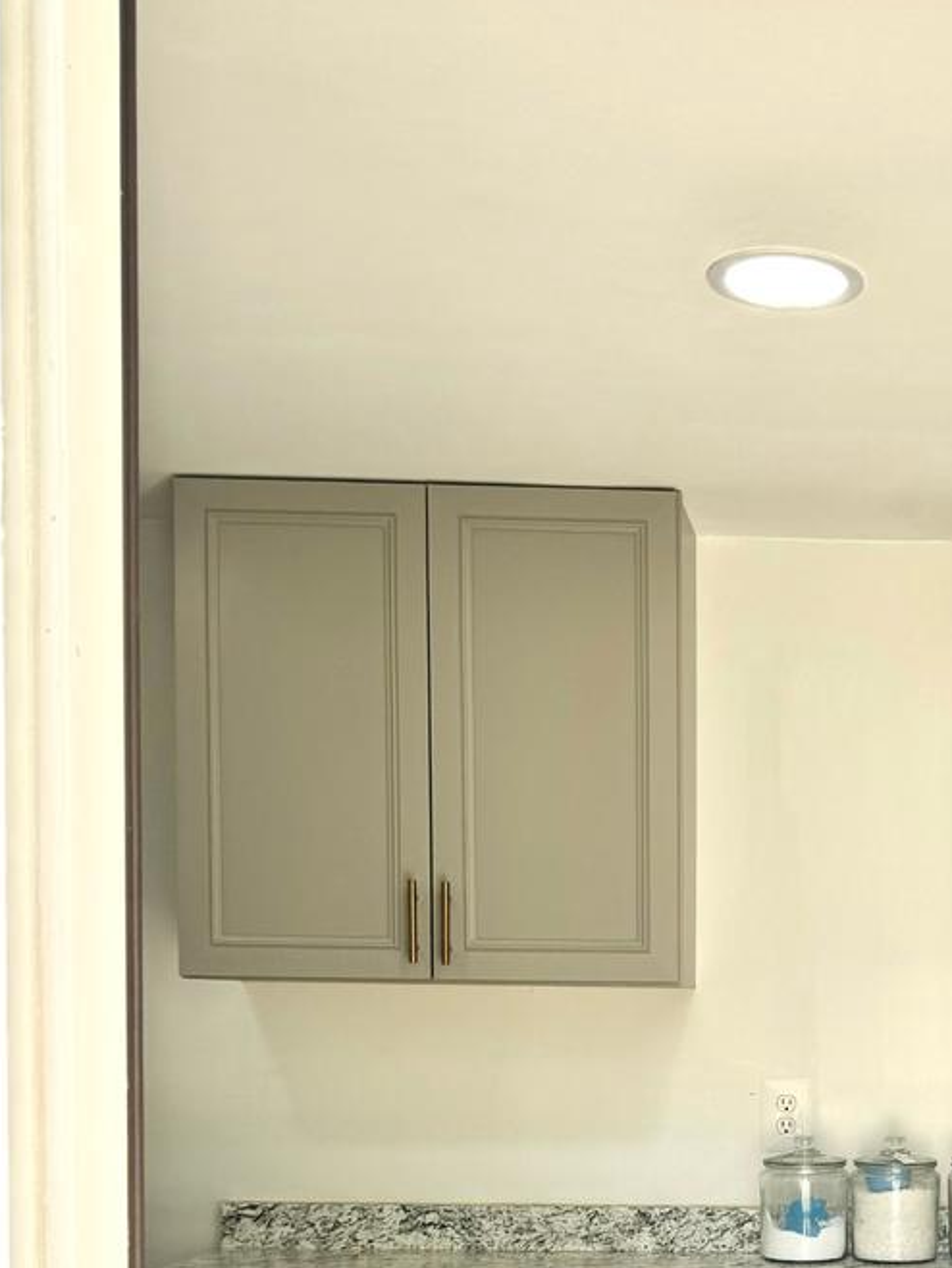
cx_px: 981
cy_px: 1089
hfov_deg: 24.7
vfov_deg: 32.9
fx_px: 2052
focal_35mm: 56
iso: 80
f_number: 1.78
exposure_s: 1/747
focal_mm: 6.76
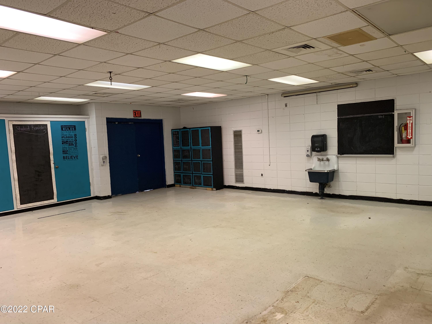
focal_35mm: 26
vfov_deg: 53.1
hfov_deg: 67.3
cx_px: 216
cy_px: 162
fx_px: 324
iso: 100
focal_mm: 4.25
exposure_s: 1/84
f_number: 1.8
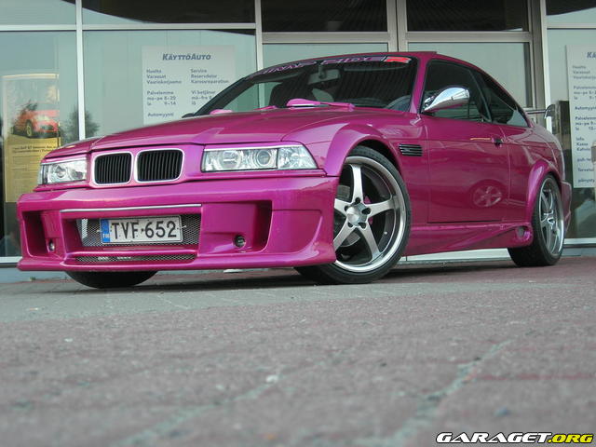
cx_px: 298
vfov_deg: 20.4
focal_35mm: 72
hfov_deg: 27.0
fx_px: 1240
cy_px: 224
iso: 64
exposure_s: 1/9
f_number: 3.7
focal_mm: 14.9
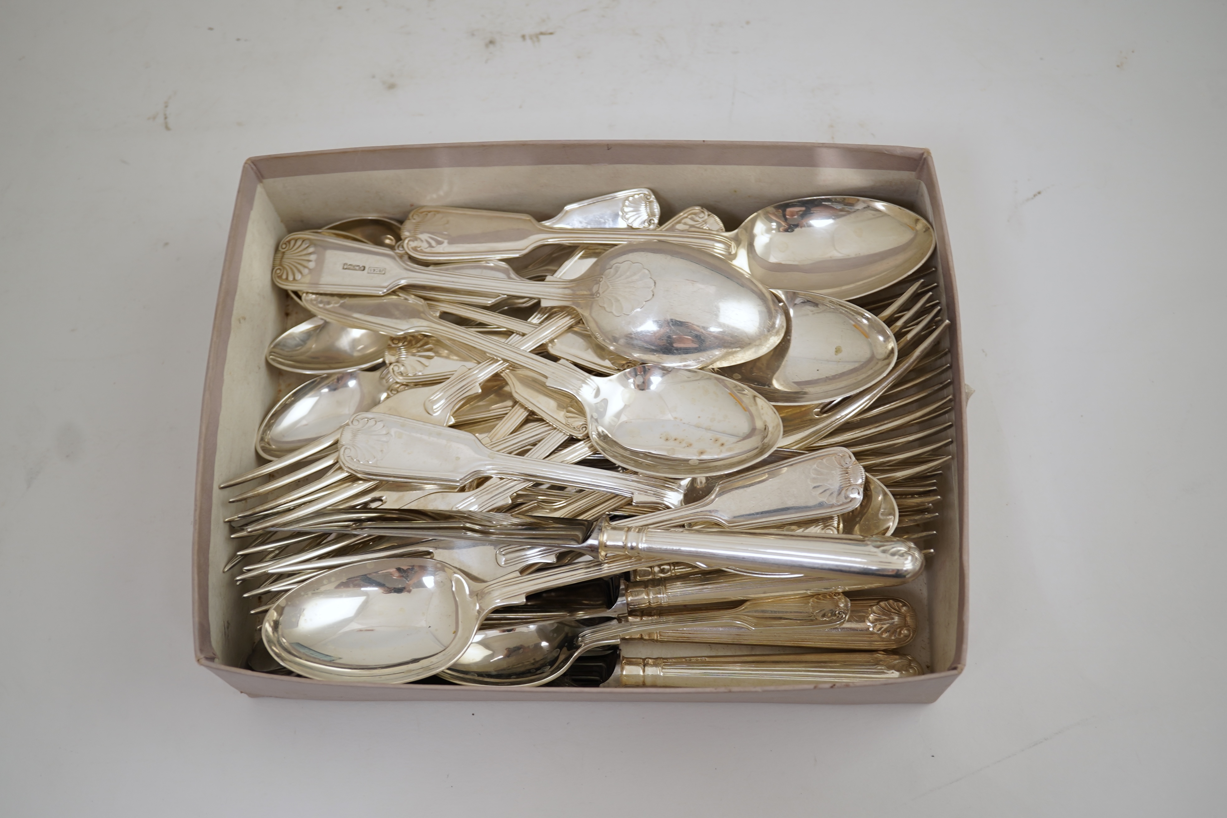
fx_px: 1534
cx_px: 614
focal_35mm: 45
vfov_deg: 29.9
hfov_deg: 43.6
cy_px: 409
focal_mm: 30
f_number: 4
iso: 100
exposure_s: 1/30
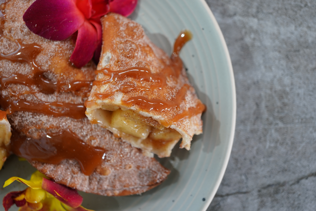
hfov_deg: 43.6
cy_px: 106
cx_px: 158
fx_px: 395
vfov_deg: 29.9
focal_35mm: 45
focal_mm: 30
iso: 250
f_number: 3.5
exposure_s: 1/80
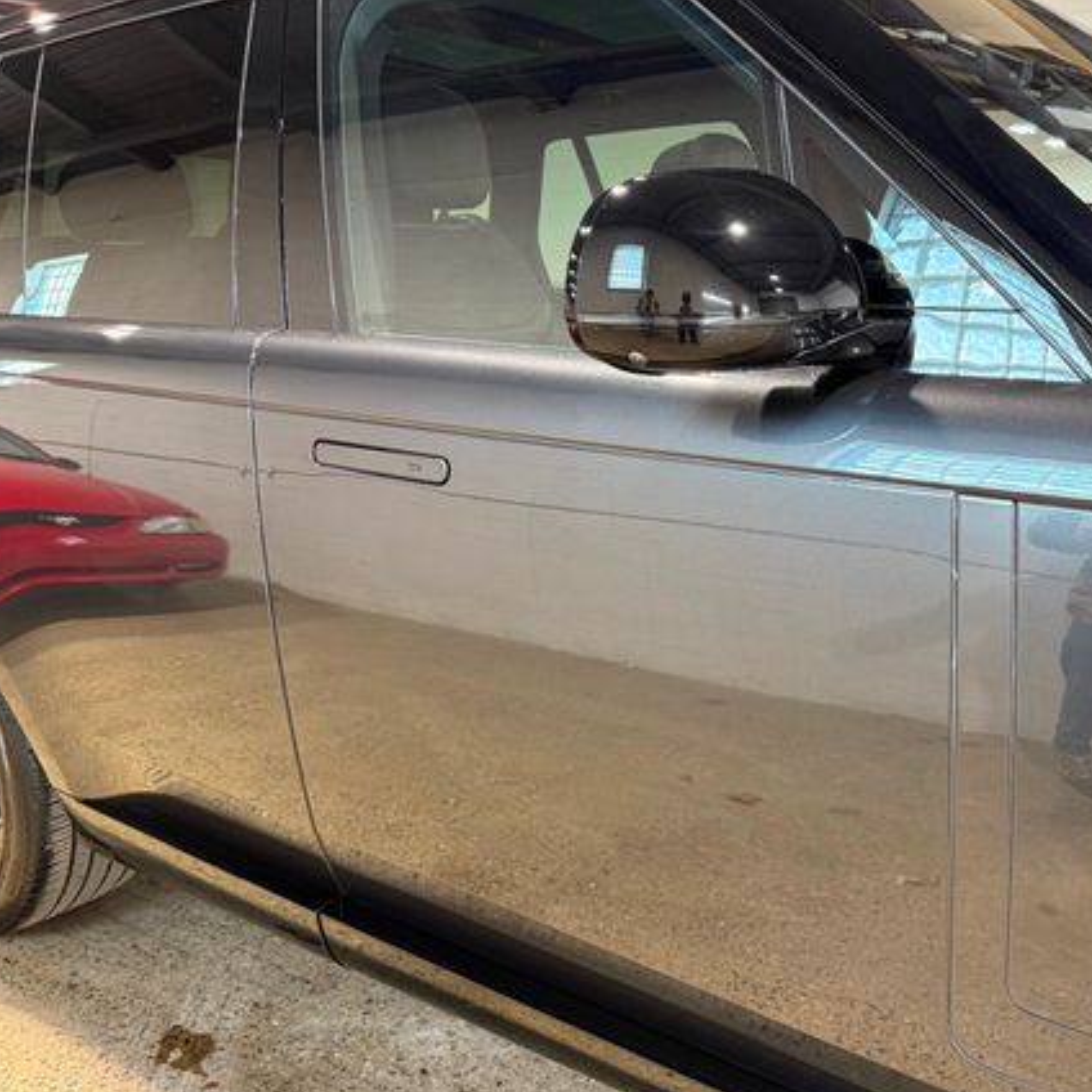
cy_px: 610
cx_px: 701
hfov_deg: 50.4
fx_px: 1142
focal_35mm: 32
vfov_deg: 51.0
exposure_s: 1/60
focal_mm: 6.76
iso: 250
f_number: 1.78
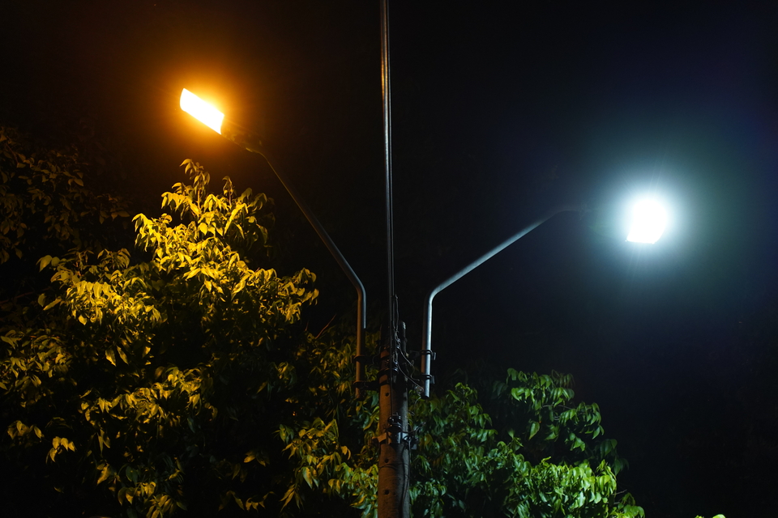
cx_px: 389
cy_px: 259
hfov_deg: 32.9
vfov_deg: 22.3
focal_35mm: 61
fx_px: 1318
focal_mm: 61
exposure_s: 1/200
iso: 2500
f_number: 2.8
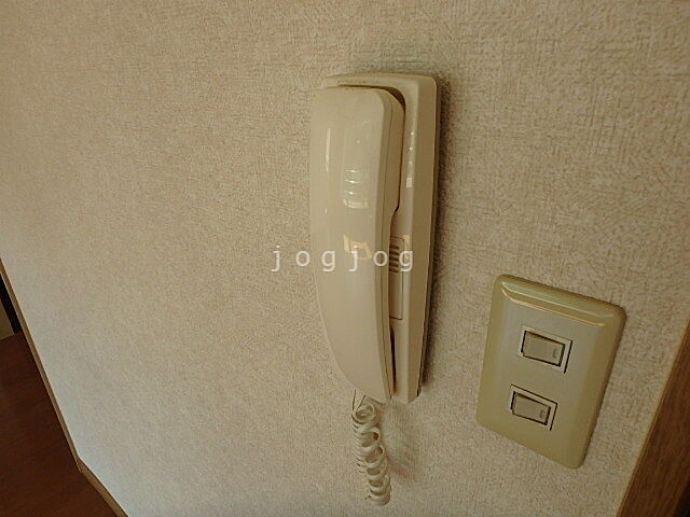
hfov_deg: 79.0
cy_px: 258
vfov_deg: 63.4
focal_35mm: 21
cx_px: 345
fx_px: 419
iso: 125
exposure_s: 1/100
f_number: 3.5
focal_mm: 3.7
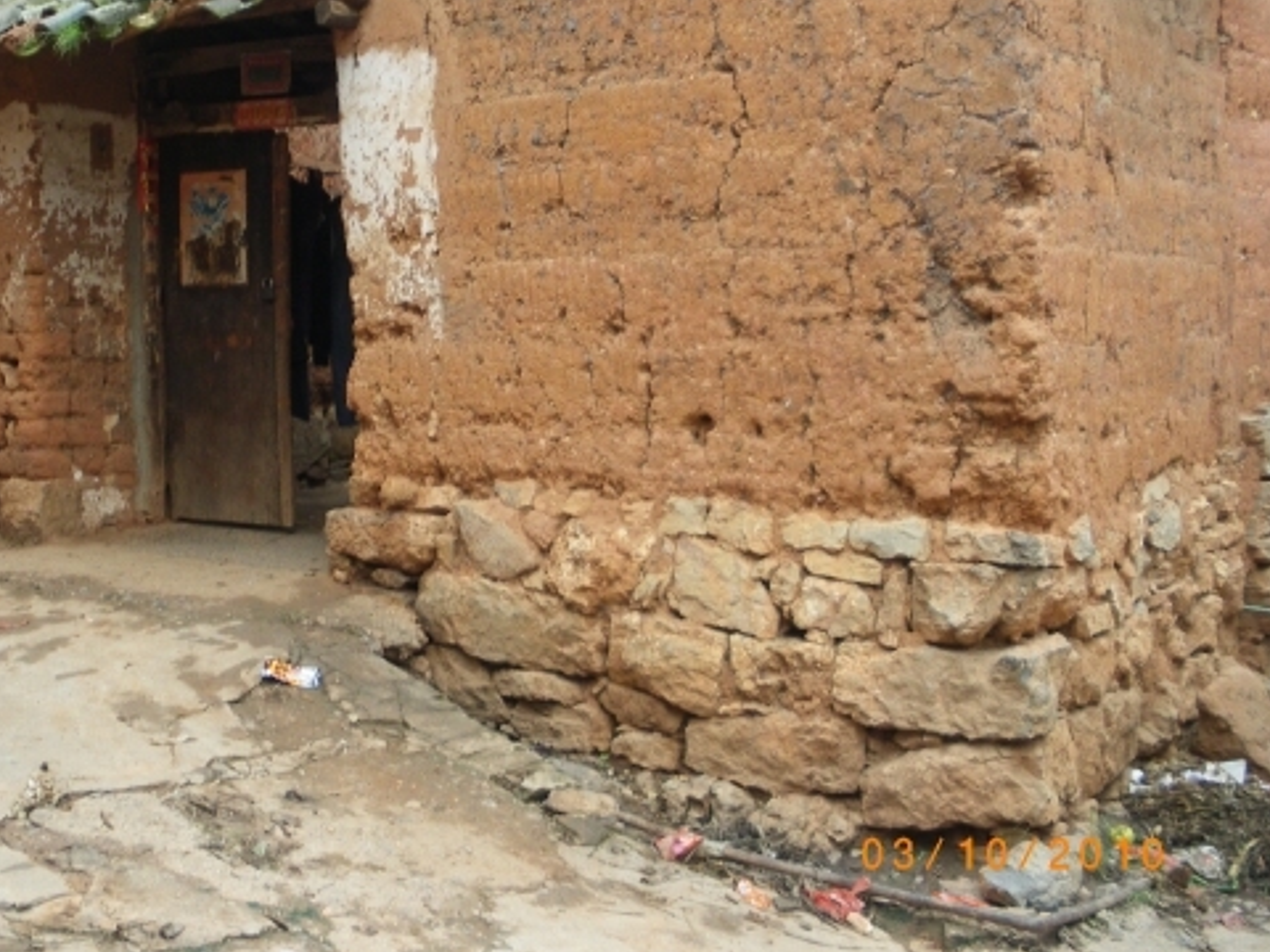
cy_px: 397
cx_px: 524
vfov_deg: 32.1
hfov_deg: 41.9
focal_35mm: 45
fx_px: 1651
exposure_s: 1/50
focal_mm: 6.3
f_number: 3.5
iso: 160
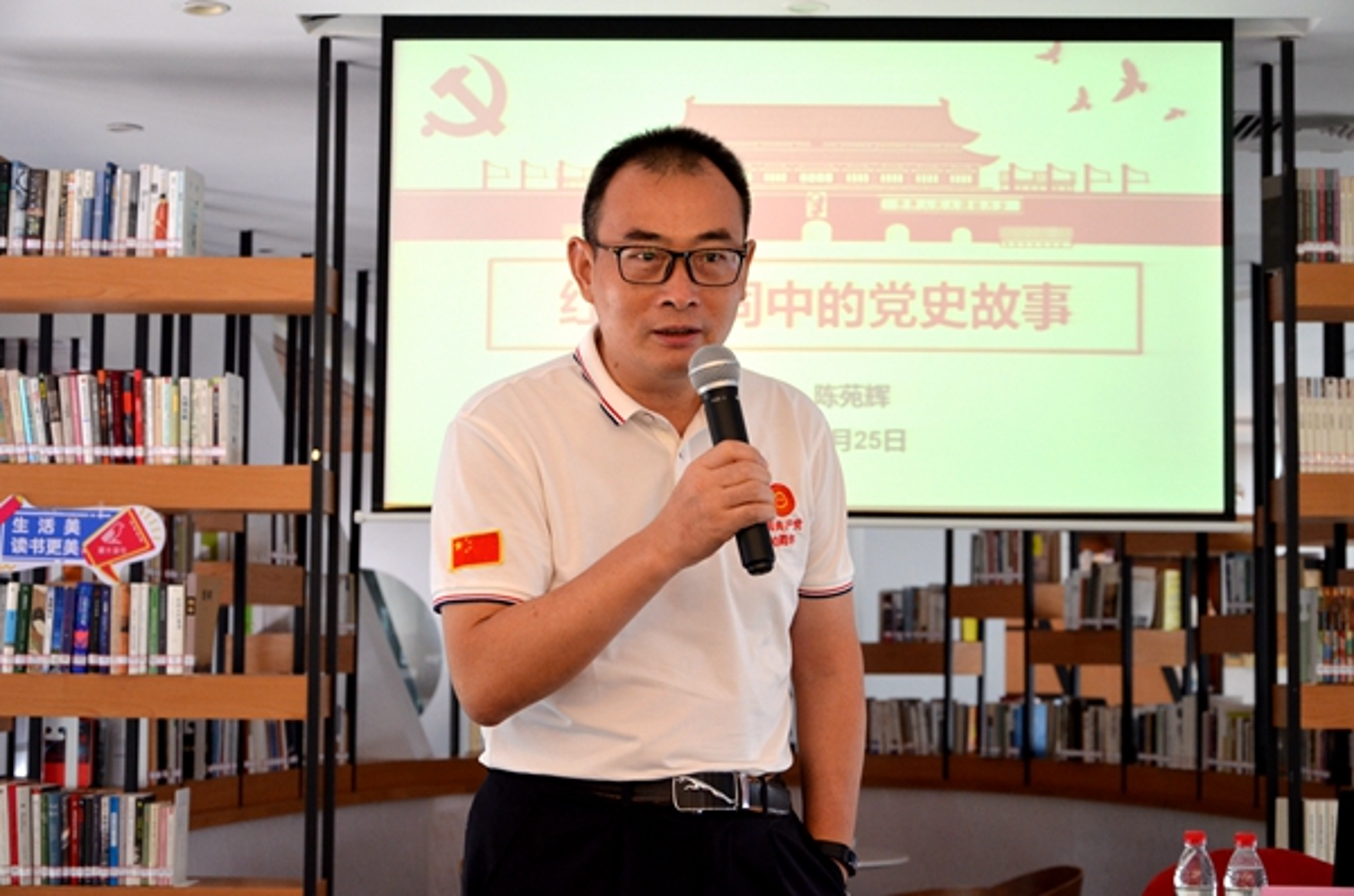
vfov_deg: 20.1
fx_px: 2533
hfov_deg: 29.9
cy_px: 448
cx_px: 677
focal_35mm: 68
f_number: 5.6
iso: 1000
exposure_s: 1/125
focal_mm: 45
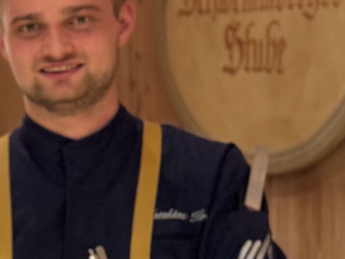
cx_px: -227
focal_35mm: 173
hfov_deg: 10.8
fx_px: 1725
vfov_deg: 8.5
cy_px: 252
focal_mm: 6.76
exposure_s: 1/25
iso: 640
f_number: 1.78
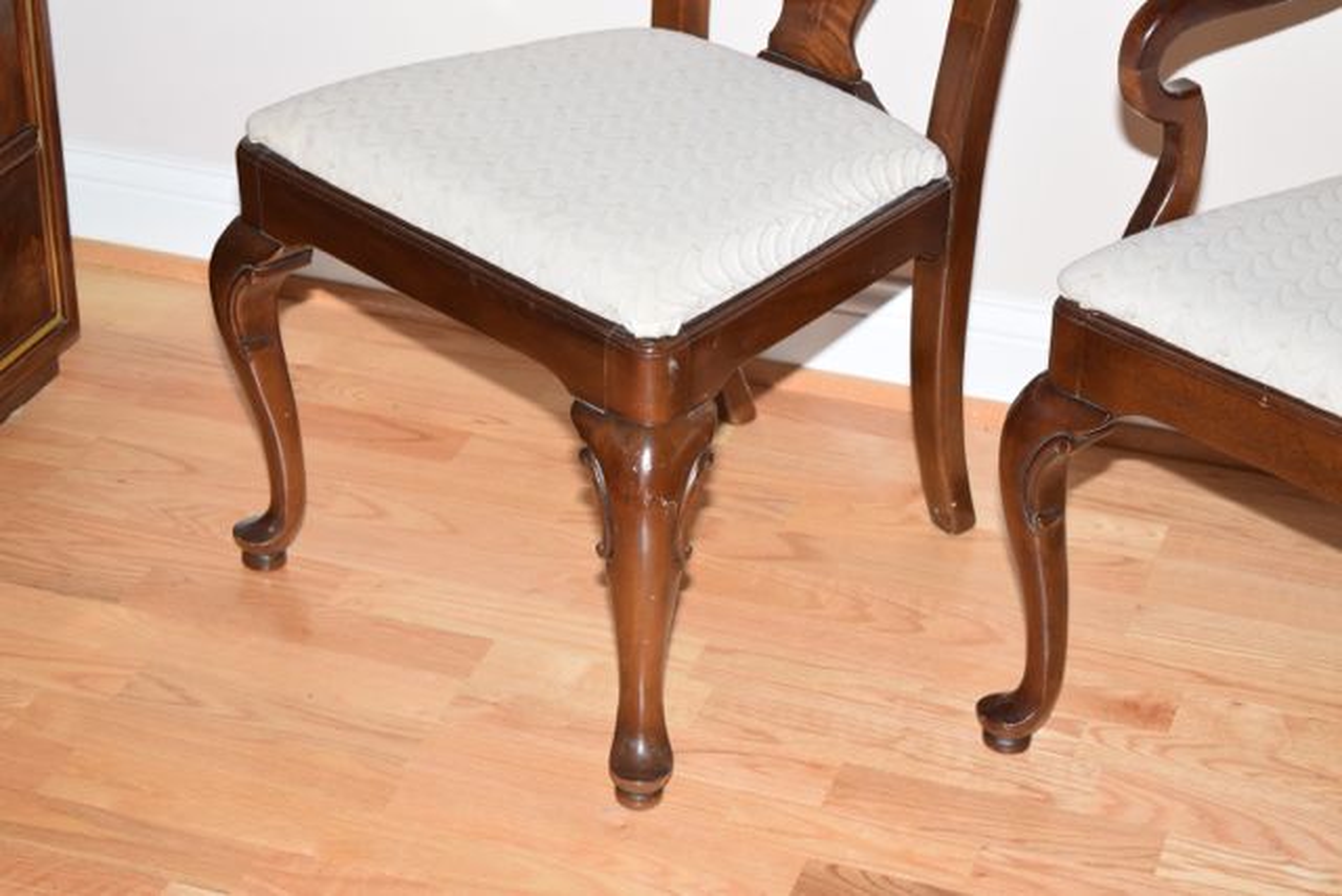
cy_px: 448
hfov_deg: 24.6
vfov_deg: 16.6
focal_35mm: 82
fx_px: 3076
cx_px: 671
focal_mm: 55
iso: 800
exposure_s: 1/125
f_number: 5.6
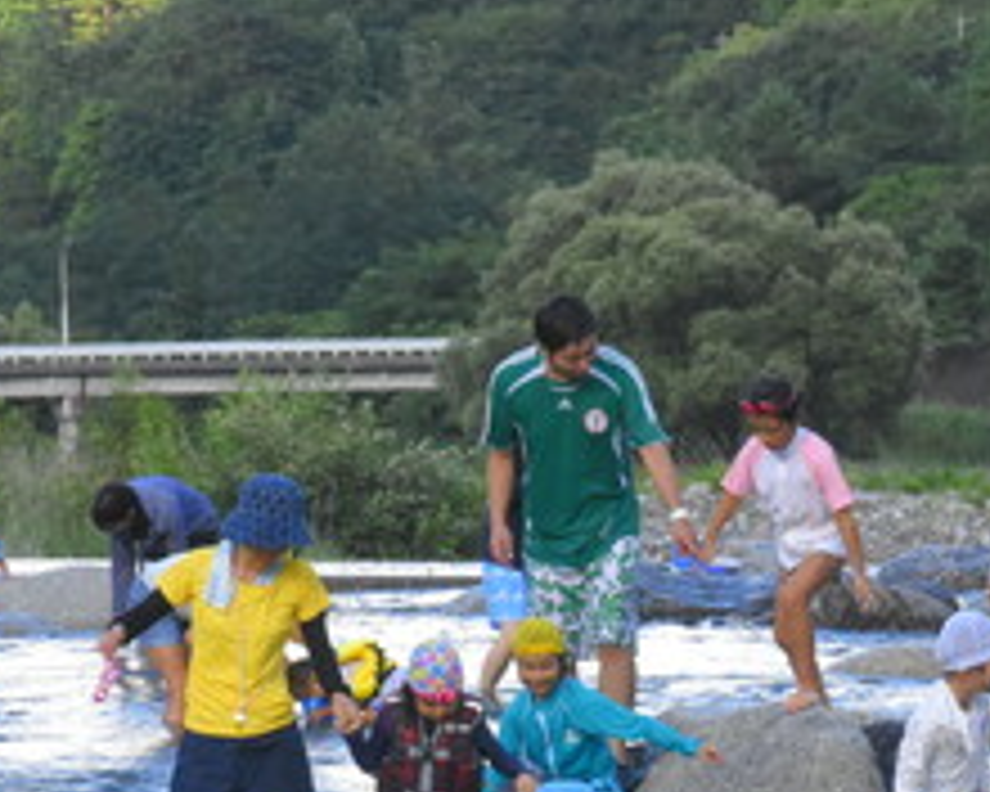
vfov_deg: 5.7
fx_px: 7972
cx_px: 770
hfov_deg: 7.1
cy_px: 745
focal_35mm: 272
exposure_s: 1/320
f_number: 13
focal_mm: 85
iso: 1600
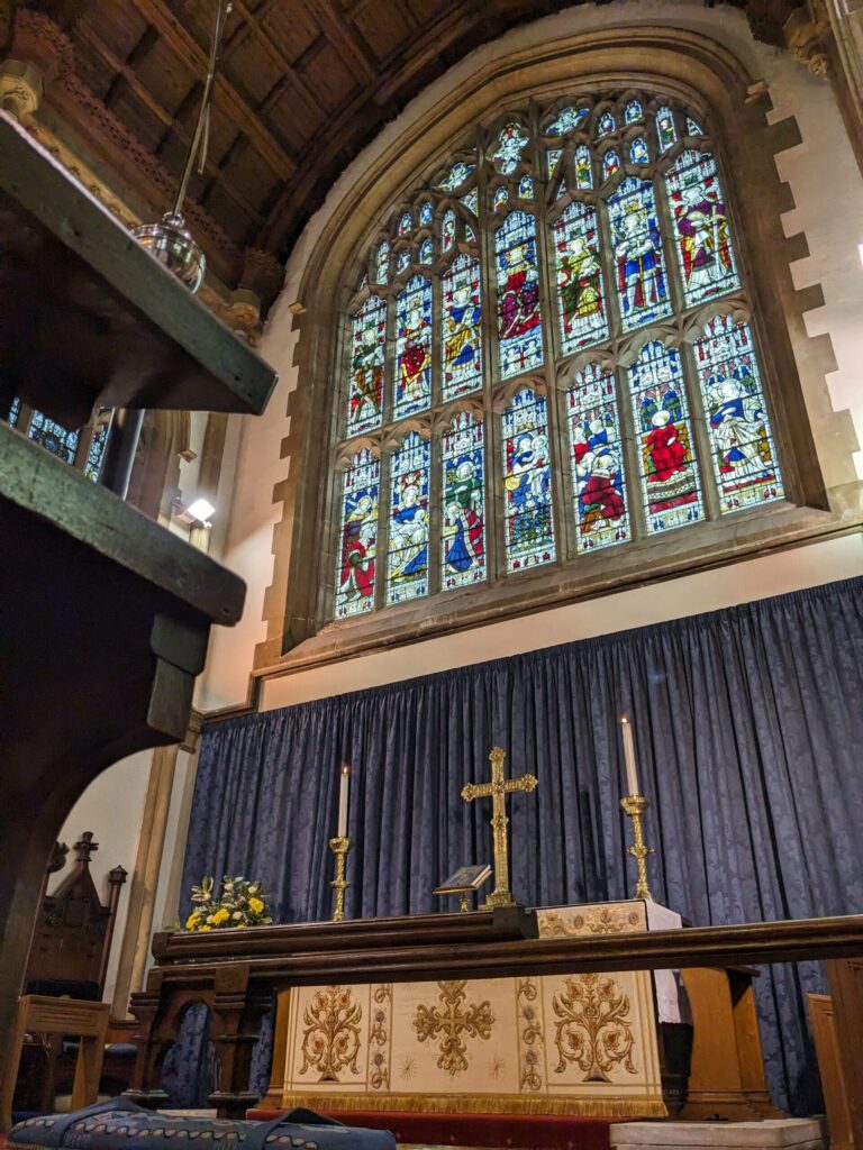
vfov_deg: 65.3
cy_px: 575
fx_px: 898
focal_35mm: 27
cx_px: 432
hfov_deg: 51.4
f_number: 1.73
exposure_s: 1/266
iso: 115
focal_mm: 4.38
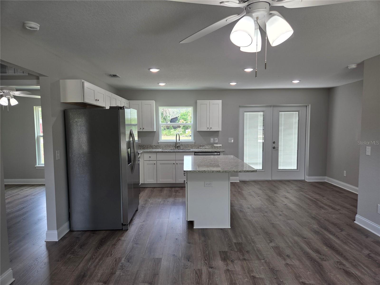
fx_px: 252
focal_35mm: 23
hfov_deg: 73.9
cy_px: 142
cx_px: 190
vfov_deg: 58.9
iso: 50
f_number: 1.8
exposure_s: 1/120
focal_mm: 5.4
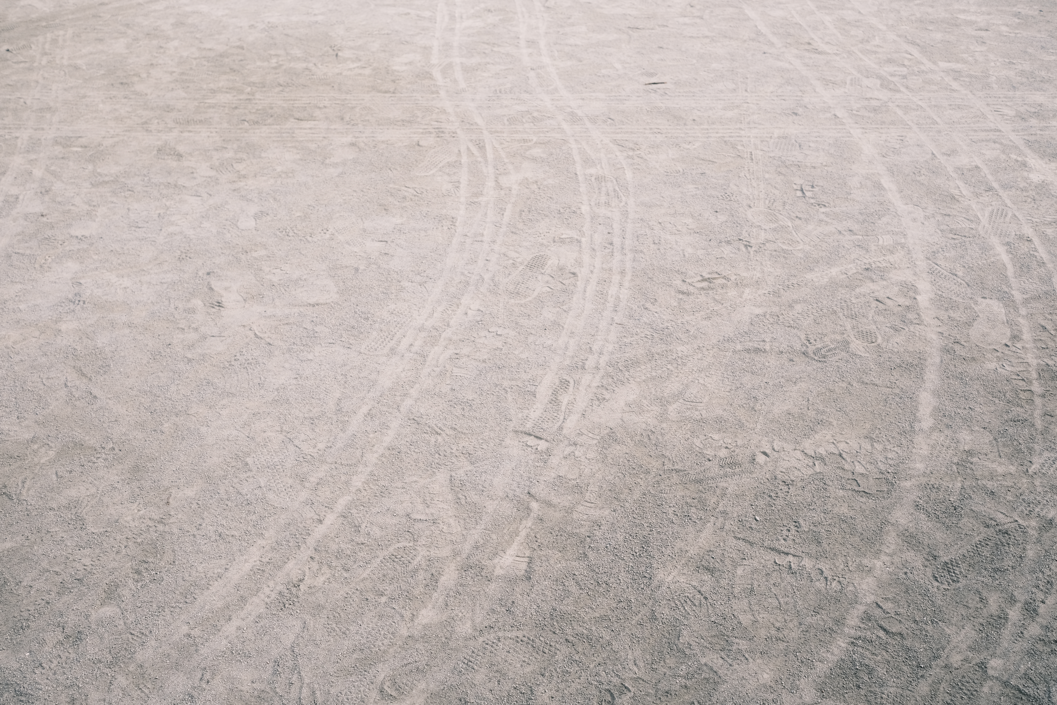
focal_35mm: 41
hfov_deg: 47.4
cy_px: 352
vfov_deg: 32.6
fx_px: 1204
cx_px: 528
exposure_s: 1/600
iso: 320
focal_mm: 27
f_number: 5.6
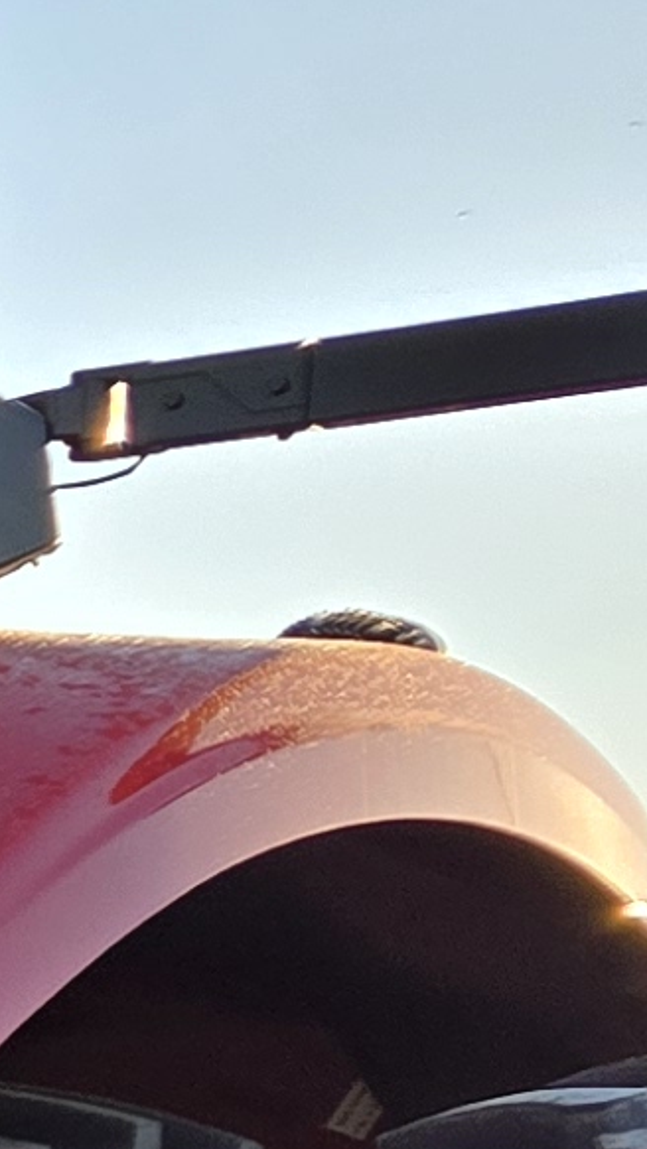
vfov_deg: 11.9
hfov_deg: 5.8
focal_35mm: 172
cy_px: 1770
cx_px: -2162
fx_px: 5245
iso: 25
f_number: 1.8
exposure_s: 1/551
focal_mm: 5.4
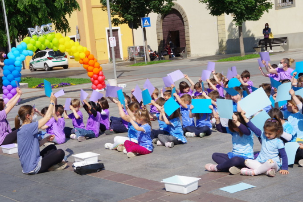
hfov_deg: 33.4
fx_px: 505
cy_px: 101
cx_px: 152
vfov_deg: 22.6
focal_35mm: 60
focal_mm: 40
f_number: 11
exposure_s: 1/200
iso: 200
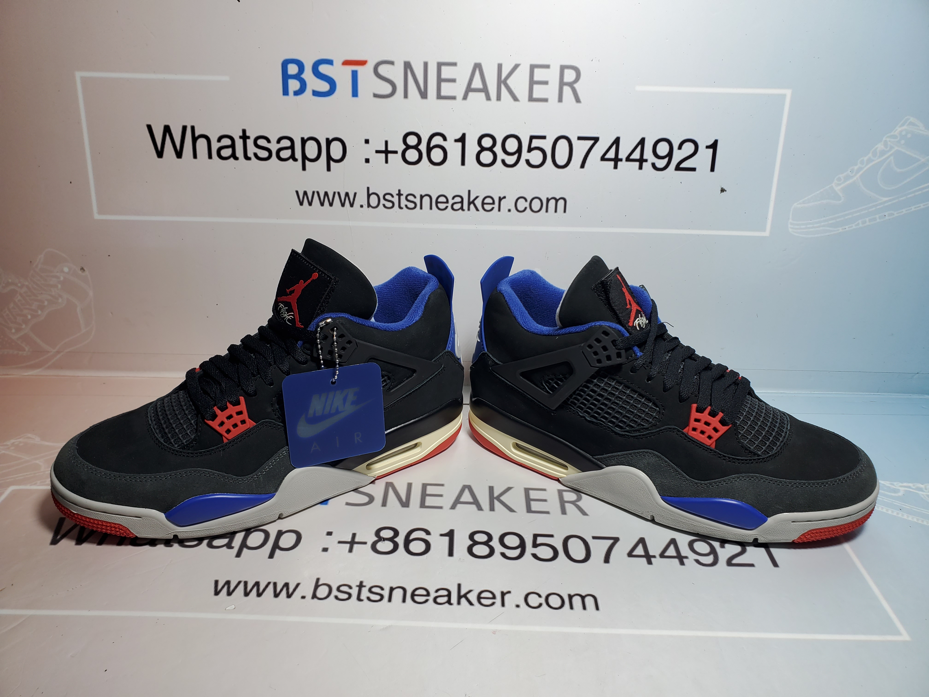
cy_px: 348
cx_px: 464
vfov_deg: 53.1
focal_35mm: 26
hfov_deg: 67.3
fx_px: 698
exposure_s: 1/216
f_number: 2.4
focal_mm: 4.3
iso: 50
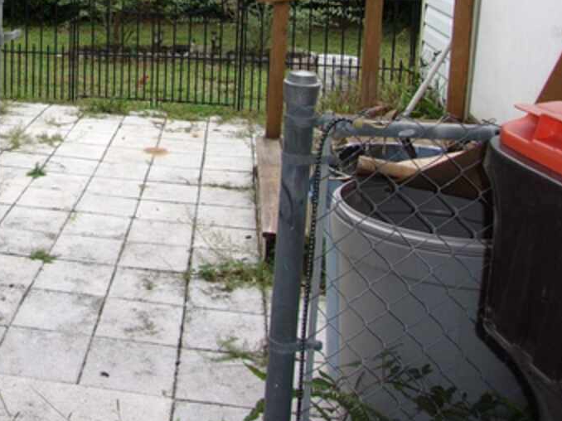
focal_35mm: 51
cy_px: 31
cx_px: 84
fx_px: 828
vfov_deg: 27.4
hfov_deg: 35.8
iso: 80
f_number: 3
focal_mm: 4.9
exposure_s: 1/340
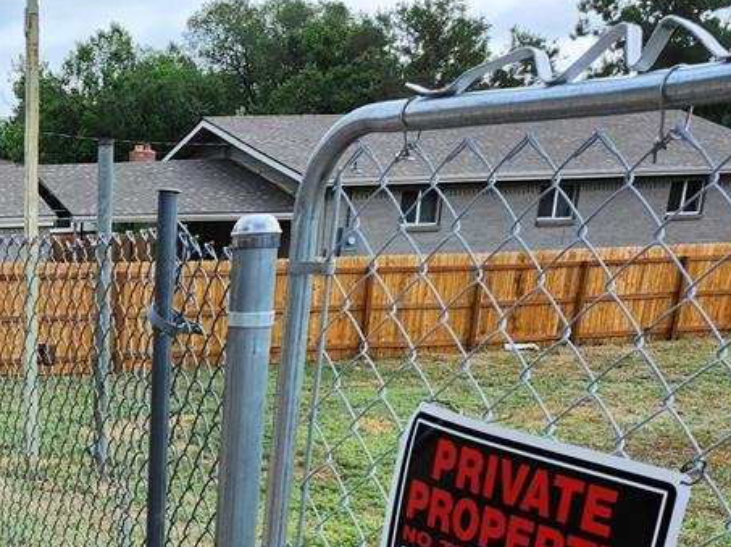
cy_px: 603
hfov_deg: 32.7
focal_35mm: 52
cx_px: -55
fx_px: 1097
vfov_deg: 25.9
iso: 25
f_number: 1.8
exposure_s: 1/492
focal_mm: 5.54
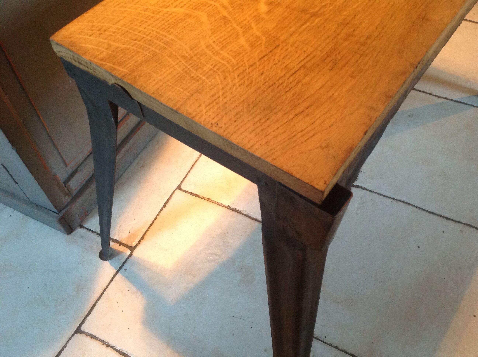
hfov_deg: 52.7
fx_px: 483
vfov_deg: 40.6
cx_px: 239
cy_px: 178
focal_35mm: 35
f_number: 2.4
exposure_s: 1/15
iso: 250
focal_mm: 4.28
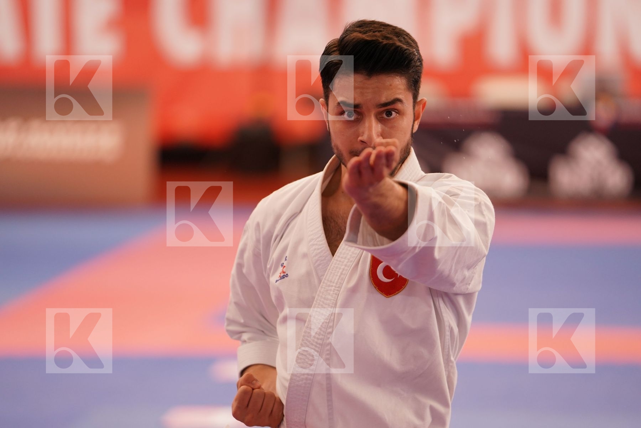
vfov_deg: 6.9
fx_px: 3561
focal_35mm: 200
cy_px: 214
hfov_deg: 10.3
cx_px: 320
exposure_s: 1/500
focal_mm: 200
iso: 1250
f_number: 2.8
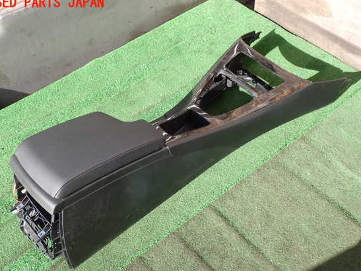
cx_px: 182
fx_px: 469
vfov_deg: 32.2
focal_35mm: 45
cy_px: 143
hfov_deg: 42.1
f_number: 4
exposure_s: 1/160
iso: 100
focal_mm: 7.31
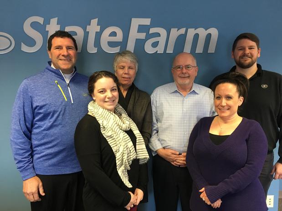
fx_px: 236
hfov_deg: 61.7
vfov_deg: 48.2
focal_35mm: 29
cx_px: 141
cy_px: 106
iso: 200
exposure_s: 1/30
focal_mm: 4.15
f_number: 2.2
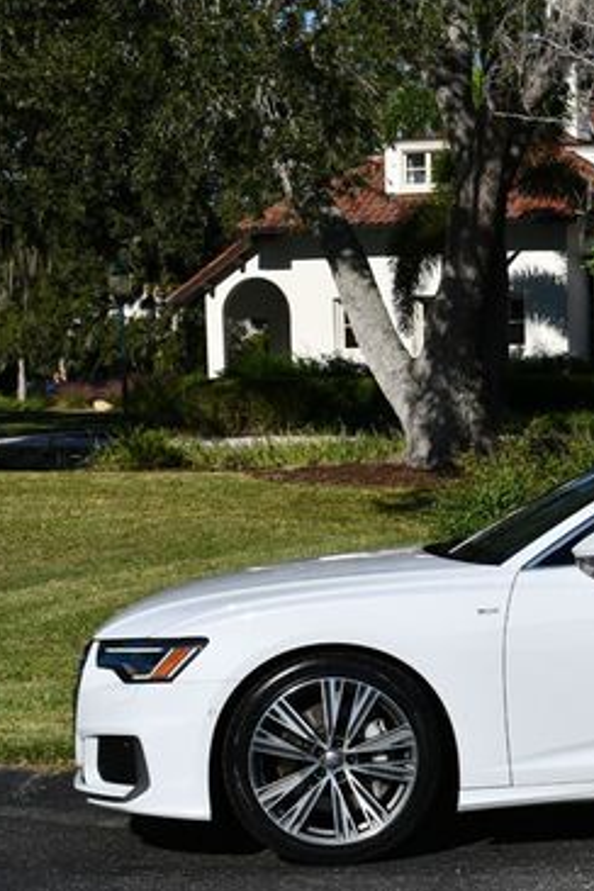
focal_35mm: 105
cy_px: 455
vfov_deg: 19.5
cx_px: 747
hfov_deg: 12.7
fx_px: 2599
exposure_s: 1/400
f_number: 10
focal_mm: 30
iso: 100
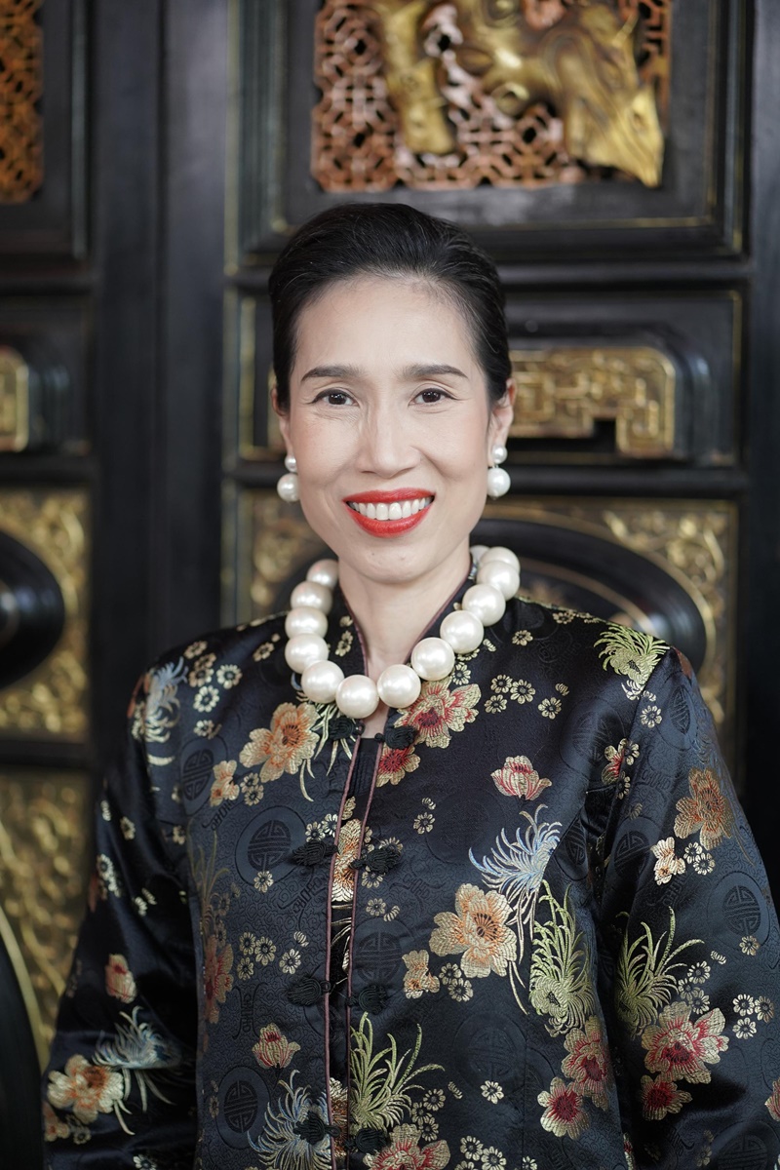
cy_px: 585
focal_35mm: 85
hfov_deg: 16.1
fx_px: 2762
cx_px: 390
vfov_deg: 23.9
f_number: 1.8
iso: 1250
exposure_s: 1/500
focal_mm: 85
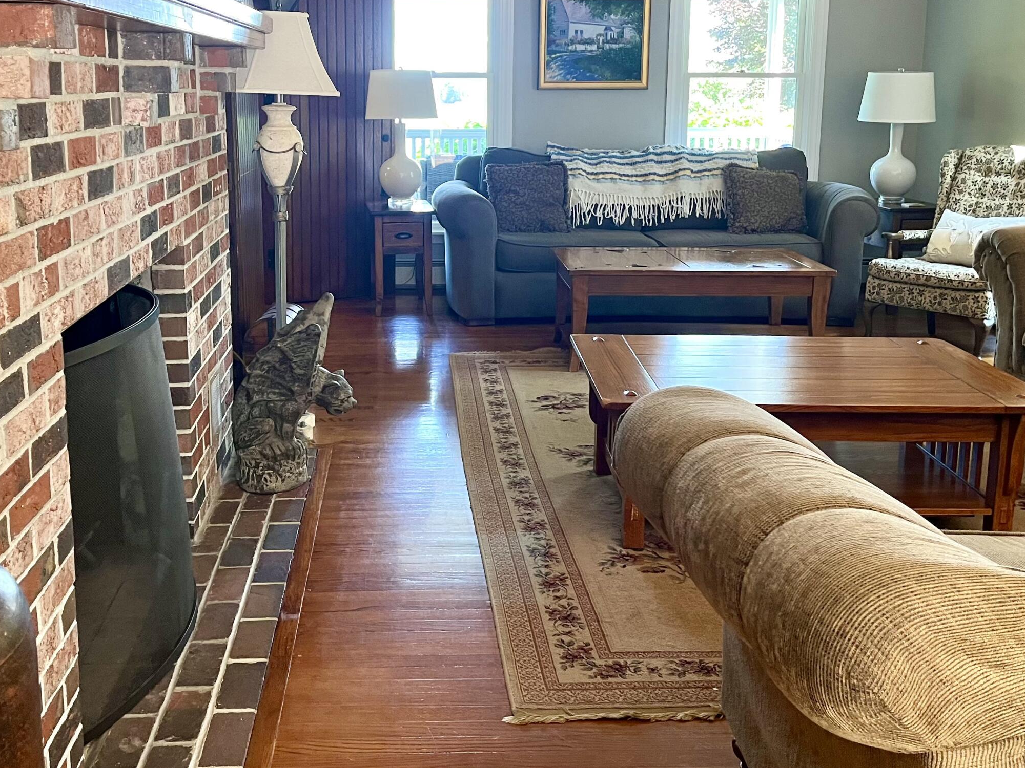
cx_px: 469
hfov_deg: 47.8
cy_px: 318
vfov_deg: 36.7
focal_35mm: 39
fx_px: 1155
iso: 160
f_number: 1.6
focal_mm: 5.1
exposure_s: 1/60
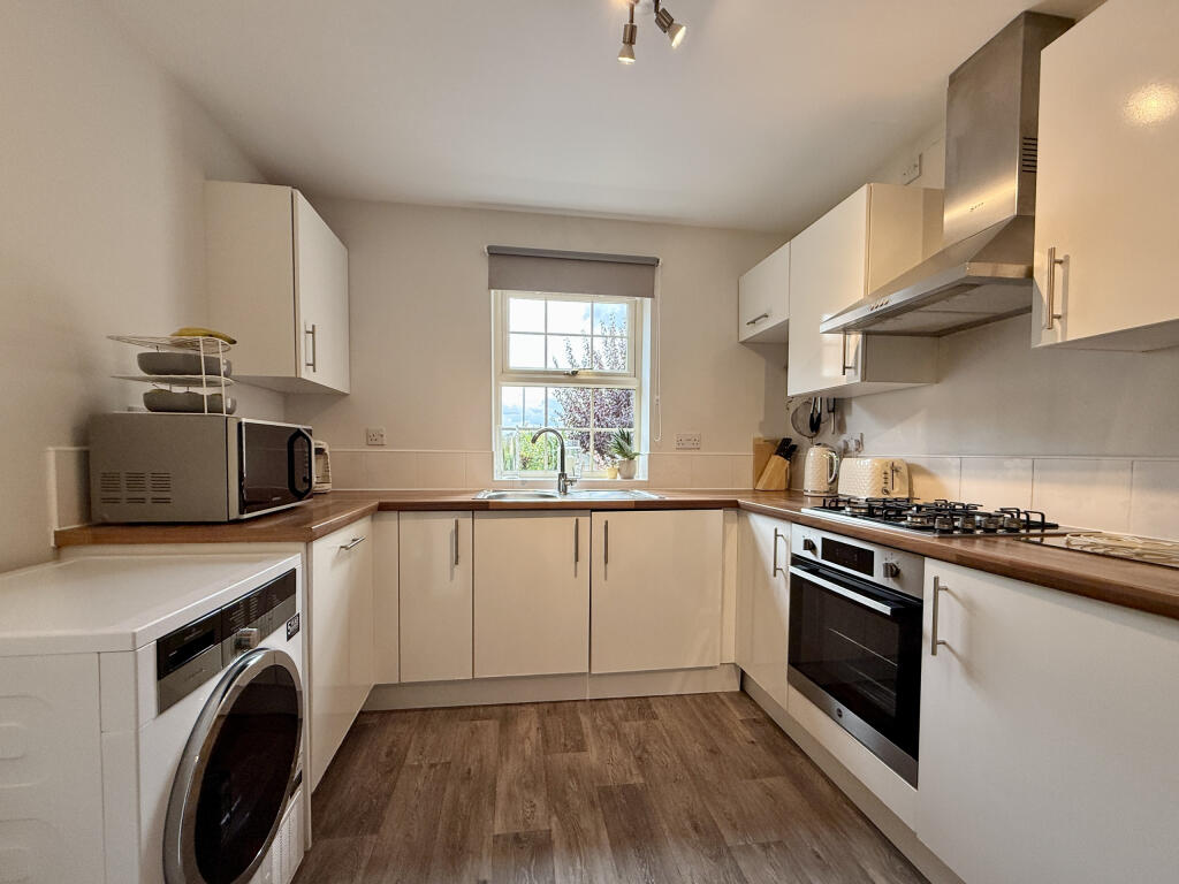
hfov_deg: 102.1
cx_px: 590
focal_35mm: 14
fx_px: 477
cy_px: 442
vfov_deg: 85.7
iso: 125
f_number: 2.2
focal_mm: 2.22
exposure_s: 1/99
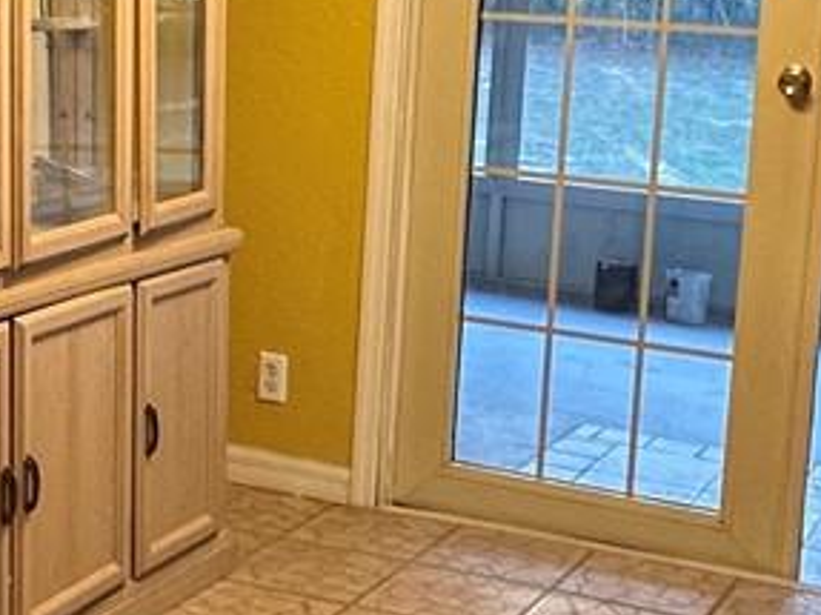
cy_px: 163
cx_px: 163
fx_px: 1849
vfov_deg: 18.8
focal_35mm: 78
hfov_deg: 24.6
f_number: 2.2
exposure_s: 1/60
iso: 160
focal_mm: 2.22
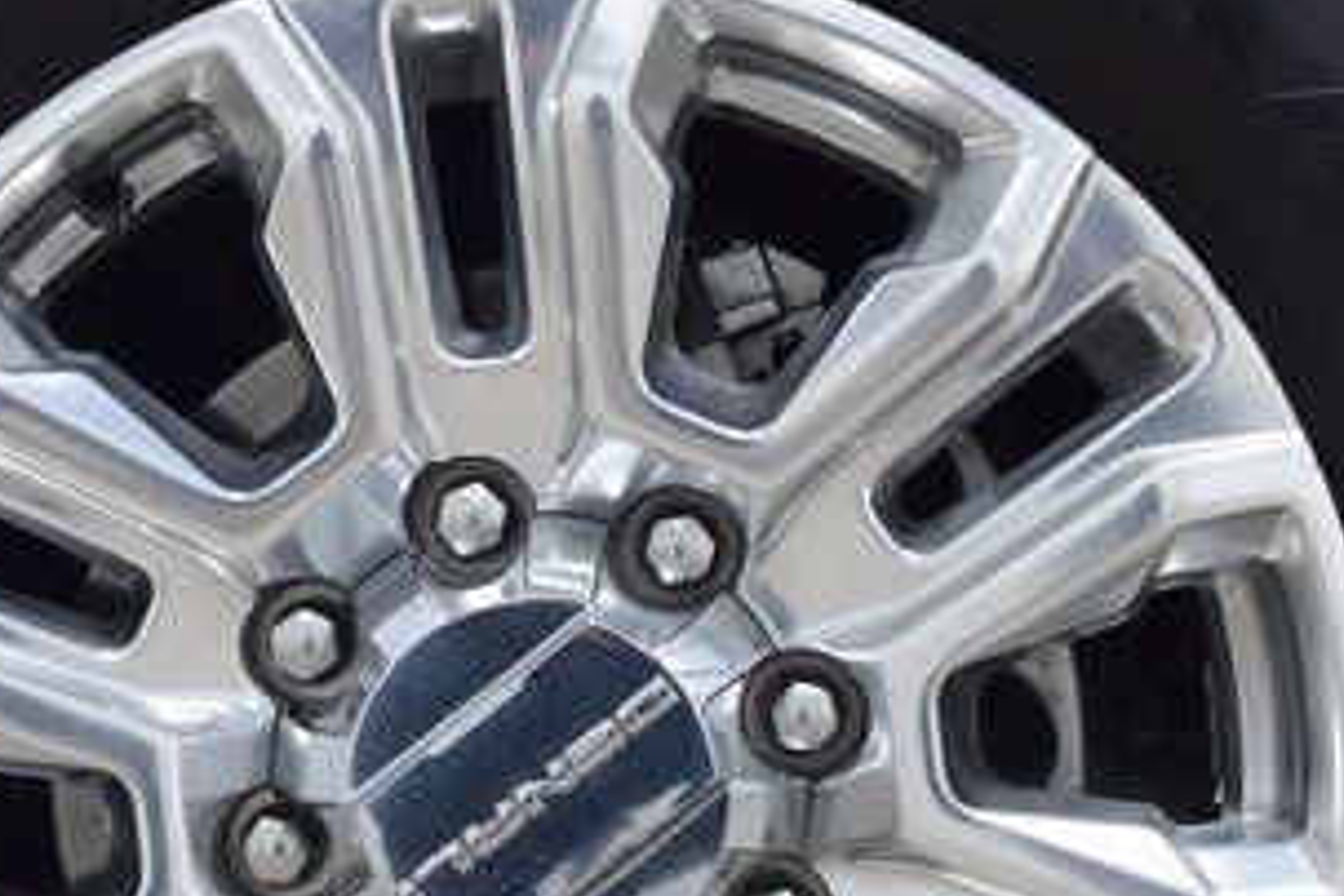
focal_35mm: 132
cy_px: 756
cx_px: 572
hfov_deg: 15.5
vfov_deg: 10.3
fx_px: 4928
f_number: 6.3
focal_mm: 26
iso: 720
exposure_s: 1/15
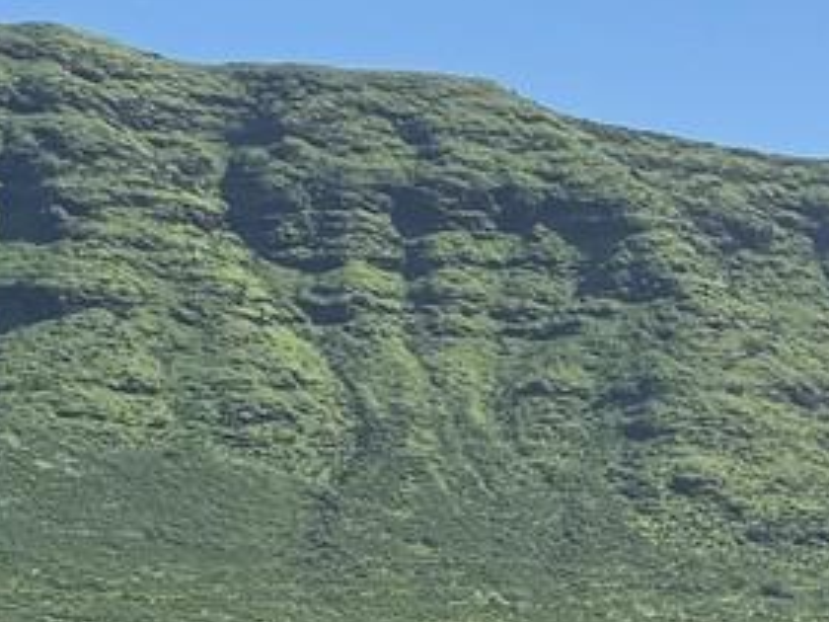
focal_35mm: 137
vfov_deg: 10.3
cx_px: 1907
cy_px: 1043
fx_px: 3281
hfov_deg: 12.0
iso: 80
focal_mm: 6.76
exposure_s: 1/4975
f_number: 1.78
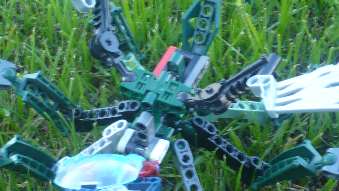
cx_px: 147
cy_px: 102
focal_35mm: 117
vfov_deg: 10.4
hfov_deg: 18.3
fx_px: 1052
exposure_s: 1/30
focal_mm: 11.5
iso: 125
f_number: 4
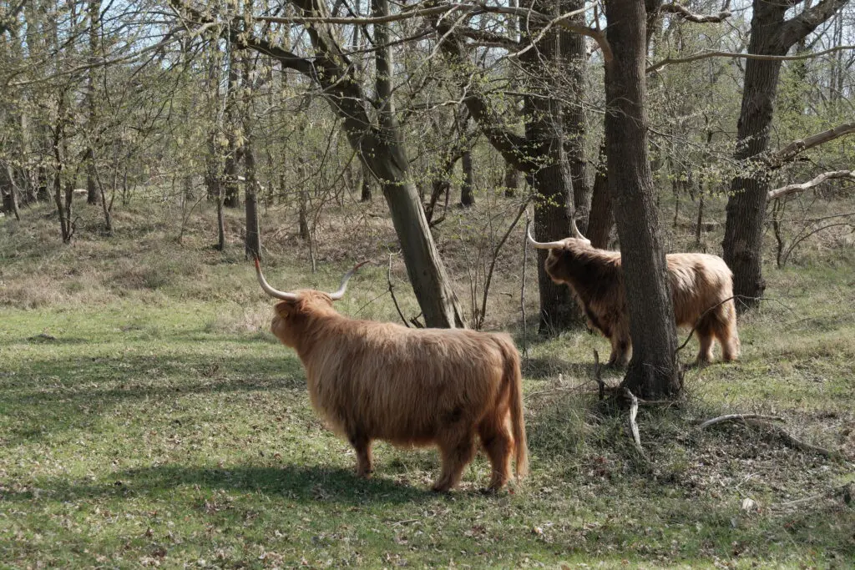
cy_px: 285
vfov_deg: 25.1
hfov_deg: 36.9
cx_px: 428
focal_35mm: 54
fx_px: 1283
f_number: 5
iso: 400
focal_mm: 36.3
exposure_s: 1/500
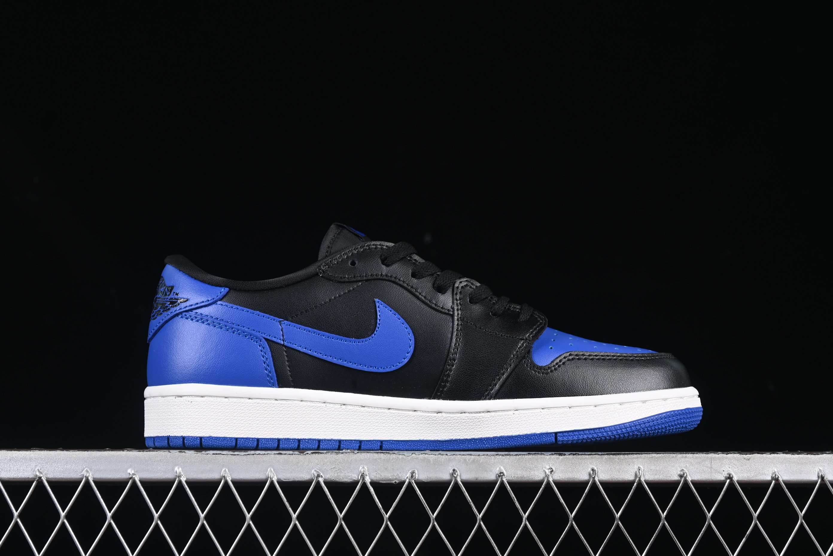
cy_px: 278
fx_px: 1735
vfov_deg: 18.2
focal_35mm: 75
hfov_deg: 27.0
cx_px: 416
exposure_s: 1/60
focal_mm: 50
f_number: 6.3
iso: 160
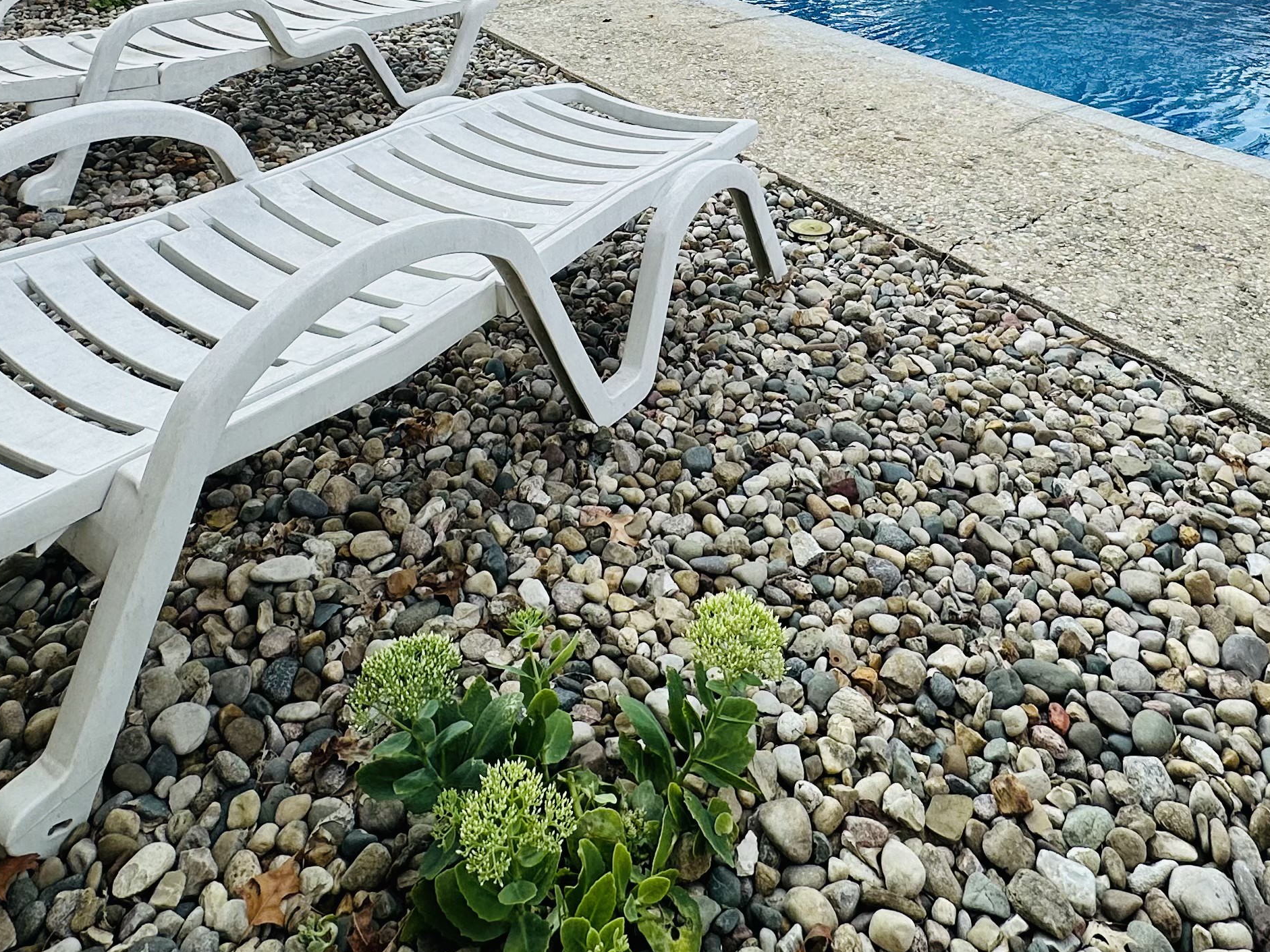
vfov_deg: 40.5
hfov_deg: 59.9
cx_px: 694
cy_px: -18
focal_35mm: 30
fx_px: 1101
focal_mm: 2.22
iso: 40
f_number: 2.2
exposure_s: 1/606
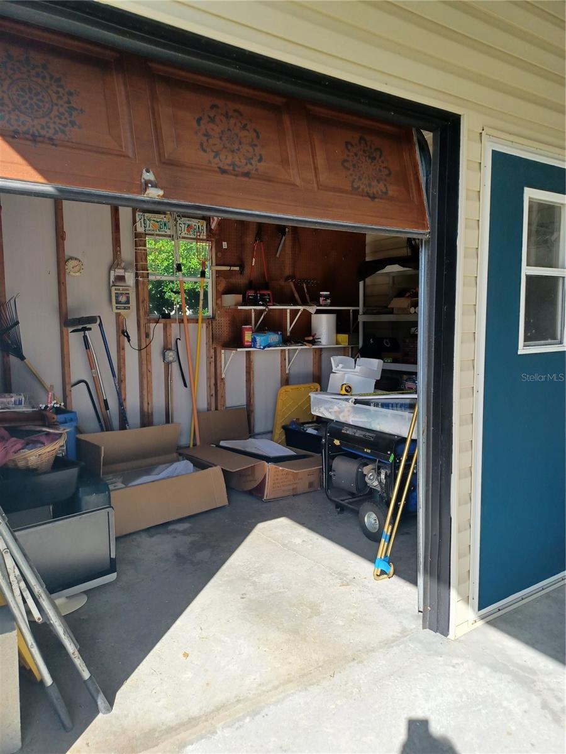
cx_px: 283
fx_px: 545
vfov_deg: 69.4
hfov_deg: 54.9
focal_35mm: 25
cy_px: 377
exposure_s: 1/158
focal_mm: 4.6
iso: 32
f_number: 1.8
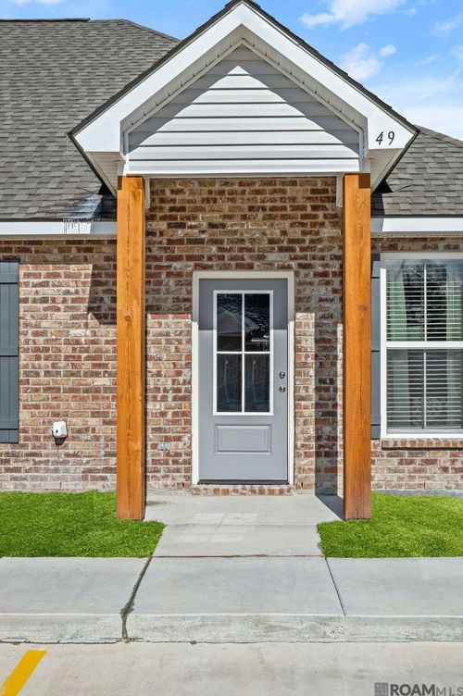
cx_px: 232
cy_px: 348
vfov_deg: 48.5
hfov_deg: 33.3
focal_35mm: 40
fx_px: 773
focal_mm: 40
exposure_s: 1/2000
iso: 125
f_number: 5.6
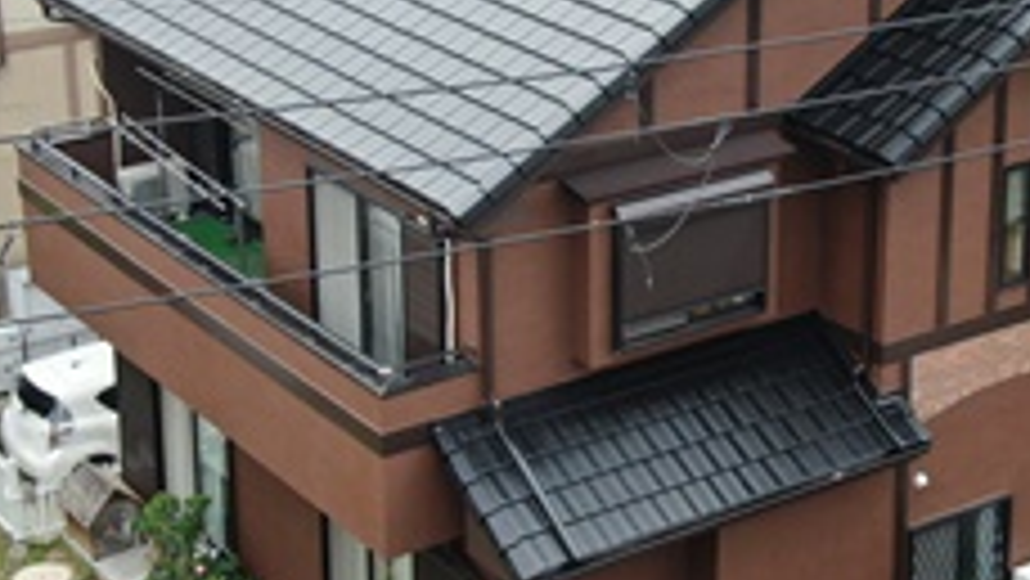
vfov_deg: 15.1
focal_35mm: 80
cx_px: 688
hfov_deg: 26.4
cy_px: 220
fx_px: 2186
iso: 100
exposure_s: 1/240
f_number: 3.8
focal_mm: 8.6
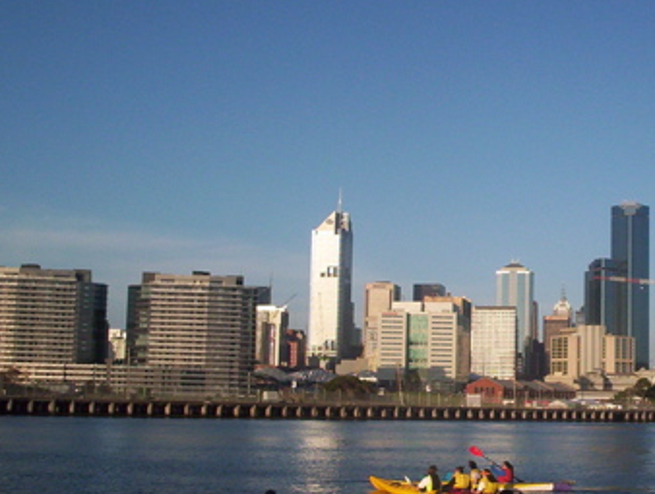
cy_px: 284
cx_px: 495
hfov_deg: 31.5
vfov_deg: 24.5
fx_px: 1138
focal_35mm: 60
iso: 100
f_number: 4.5
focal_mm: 4.99
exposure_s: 1/1319
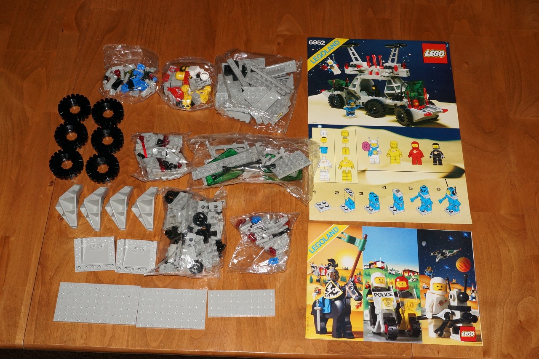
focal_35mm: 34
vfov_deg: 38.4
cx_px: 270
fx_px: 516
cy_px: 180
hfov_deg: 55.1
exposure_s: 1/60
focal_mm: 23
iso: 400
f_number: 9
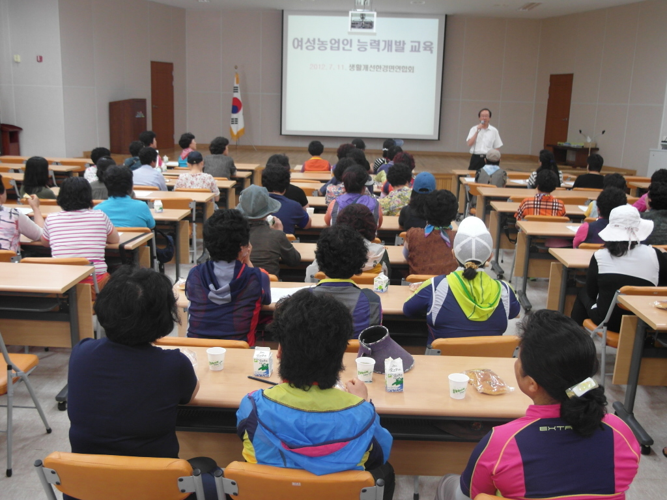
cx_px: 334
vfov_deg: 39.7
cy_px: 250
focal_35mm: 36
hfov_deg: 51.4
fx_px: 694
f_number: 2
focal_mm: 7.8
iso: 200
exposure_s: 1/30
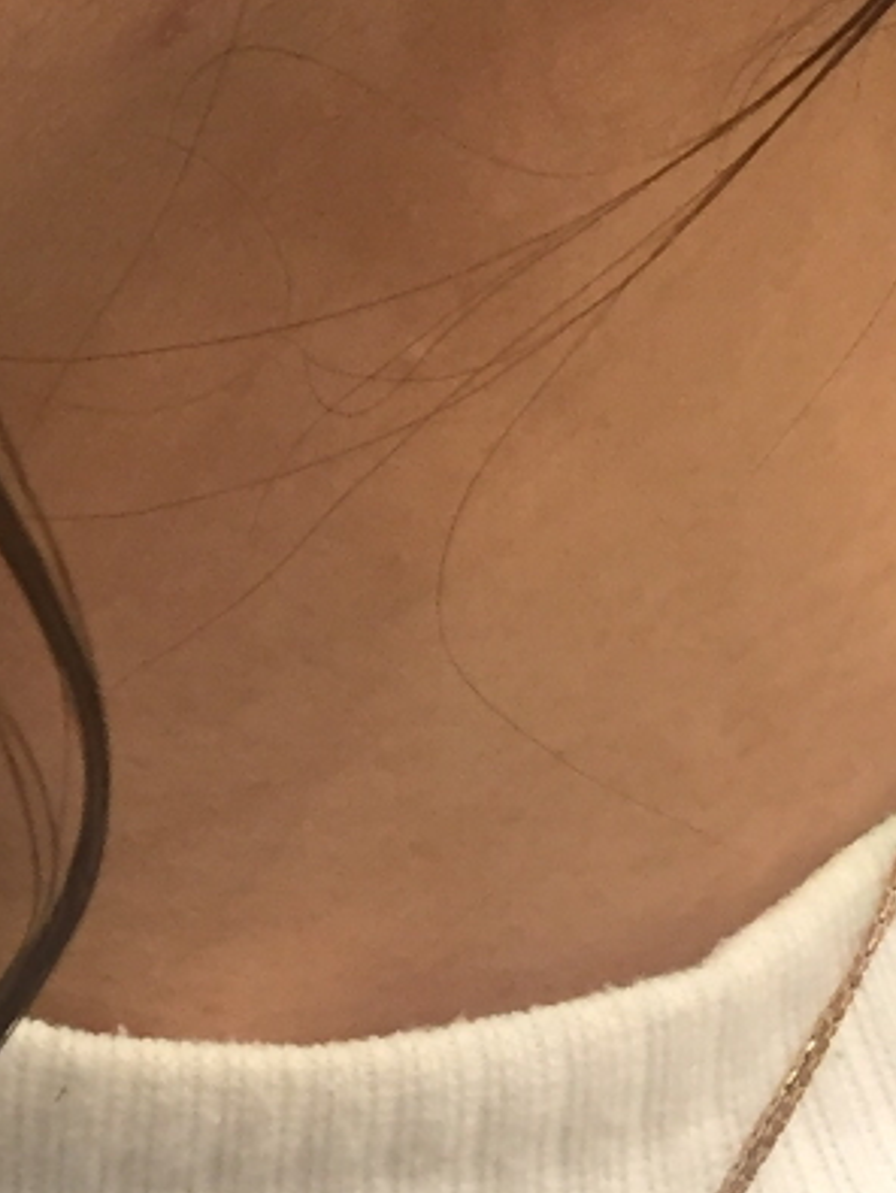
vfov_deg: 16.4
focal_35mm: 120
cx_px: -660
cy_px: 382
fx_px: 4137
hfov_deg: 11.5
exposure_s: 1/30
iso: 100
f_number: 2.2
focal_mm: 4.15
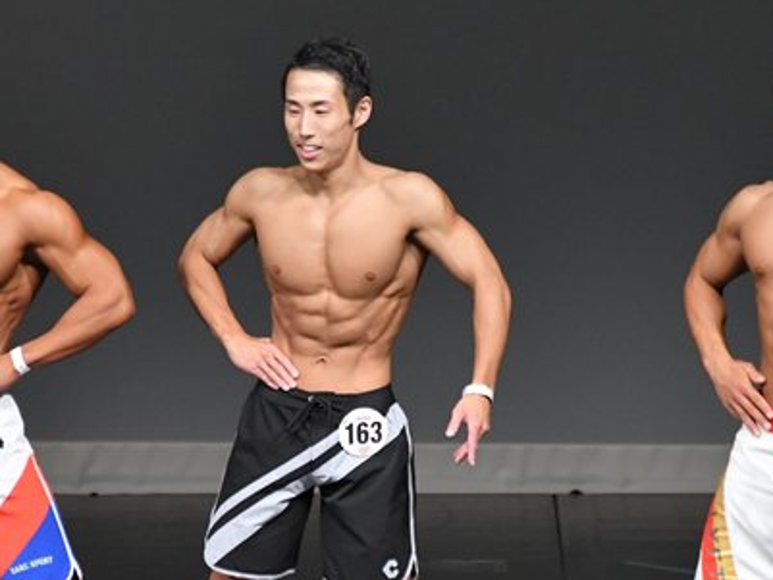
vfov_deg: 2.1
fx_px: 15569
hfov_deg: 2.8
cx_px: 469
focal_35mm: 697
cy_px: 430
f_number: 5.6
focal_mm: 250
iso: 4000
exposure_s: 1/400
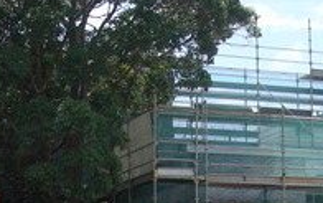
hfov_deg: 17.2
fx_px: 1066
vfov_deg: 10.2
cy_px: 381
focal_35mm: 121
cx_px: 166
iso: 50
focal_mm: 5.7
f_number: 5.7
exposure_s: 1/127
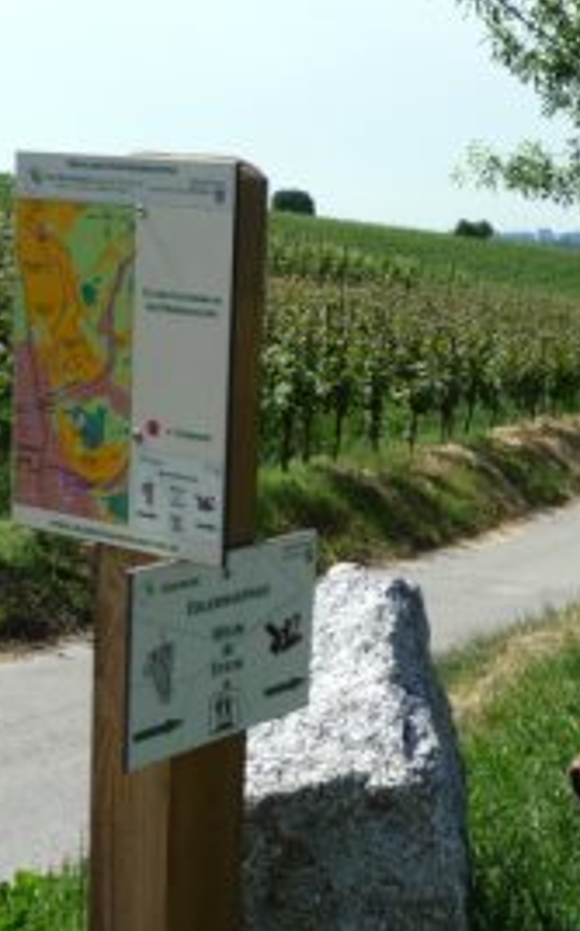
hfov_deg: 21.9
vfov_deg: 35.7
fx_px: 1445
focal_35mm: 57
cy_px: 466
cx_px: 573
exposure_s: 1/800
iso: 100
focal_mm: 6.7
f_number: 3.9
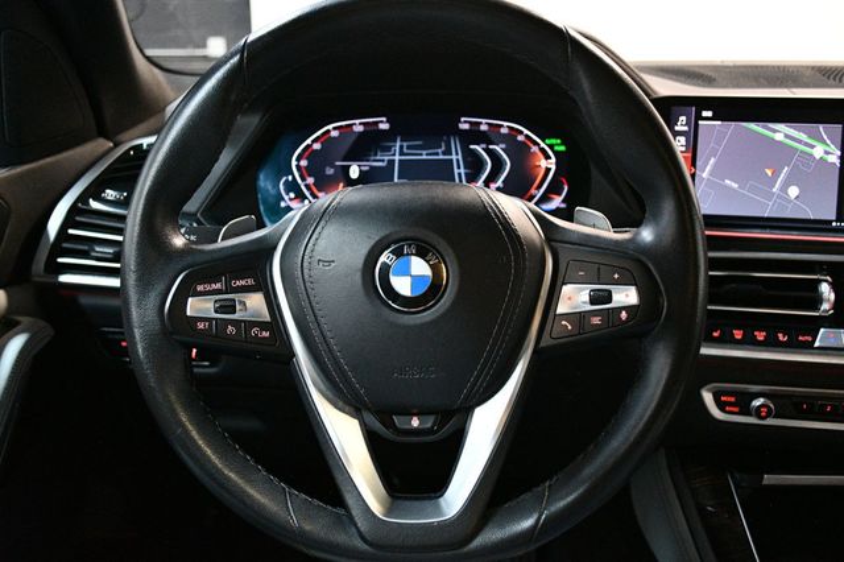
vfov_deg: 39.9
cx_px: 422
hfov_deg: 57.2
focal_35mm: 33
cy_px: 281
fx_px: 773
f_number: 4
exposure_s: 1/60
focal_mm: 22
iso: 5600
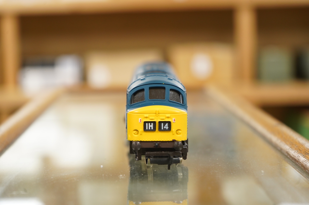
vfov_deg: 19.4
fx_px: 600
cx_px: 154
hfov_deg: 28.9
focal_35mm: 70
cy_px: 102
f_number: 5.6
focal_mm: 70
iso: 2500
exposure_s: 1/100
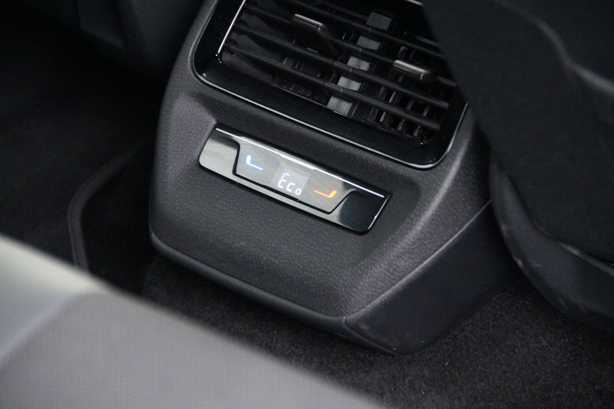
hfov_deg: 9.8
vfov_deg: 6.5
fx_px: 3598
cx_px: 308
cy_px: 204
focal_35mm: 211
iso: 3200
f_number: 6.3
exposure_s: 1/125
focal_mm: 140
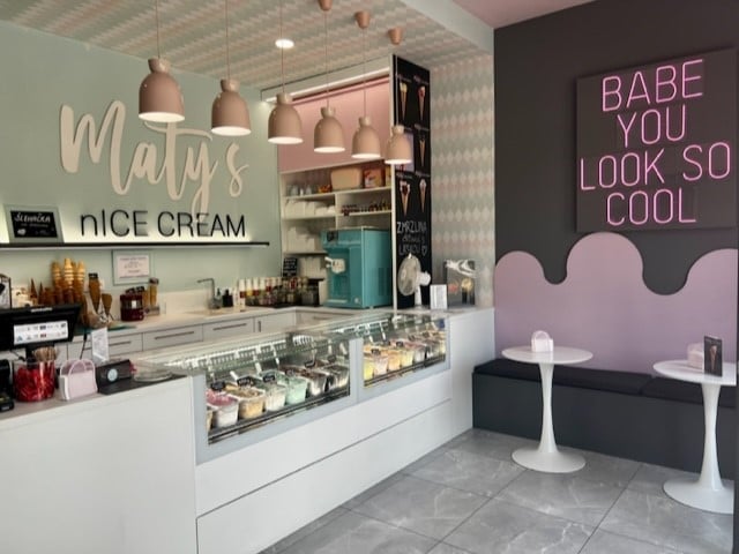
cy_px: 277
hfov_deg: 67.3
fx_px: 555
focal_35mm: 26
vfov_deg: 53.1
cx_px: 370
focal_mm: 5.7
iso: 40
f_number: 1.5
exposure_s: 1/254
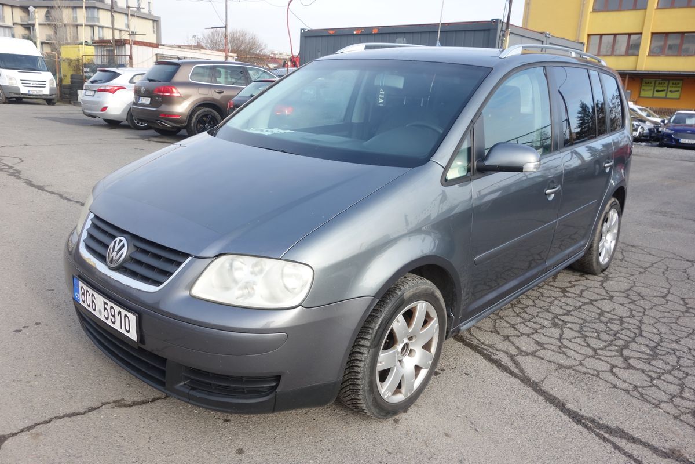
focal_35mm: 28
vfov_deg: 46.4
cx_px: 348
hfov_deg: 65.5
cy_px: 232
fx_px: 541
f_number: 5.6
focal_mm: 10.4
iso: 125
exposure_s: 1/125
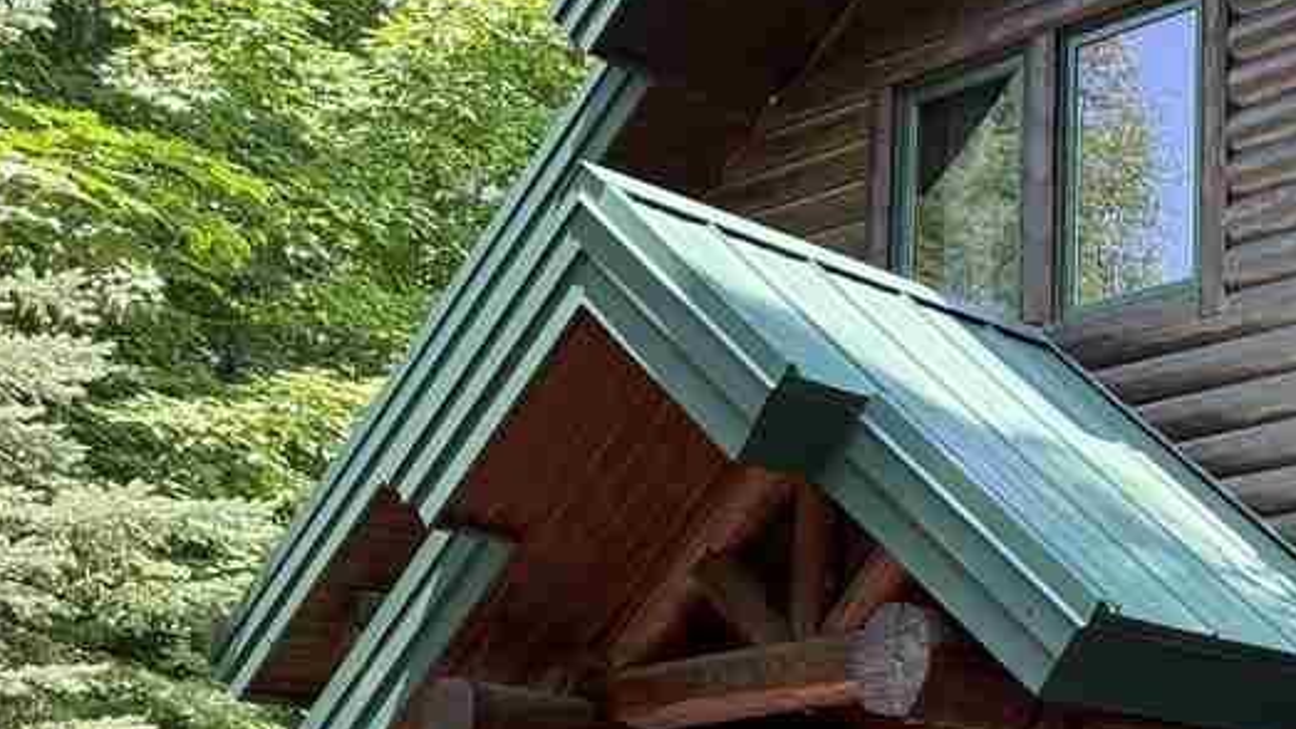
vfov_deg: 18.5
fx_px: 2199
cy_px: 641
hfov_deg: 29.2
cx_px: 1479
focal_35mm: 64
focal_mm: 6.76
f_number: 1.78
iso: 125
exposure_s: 1/243
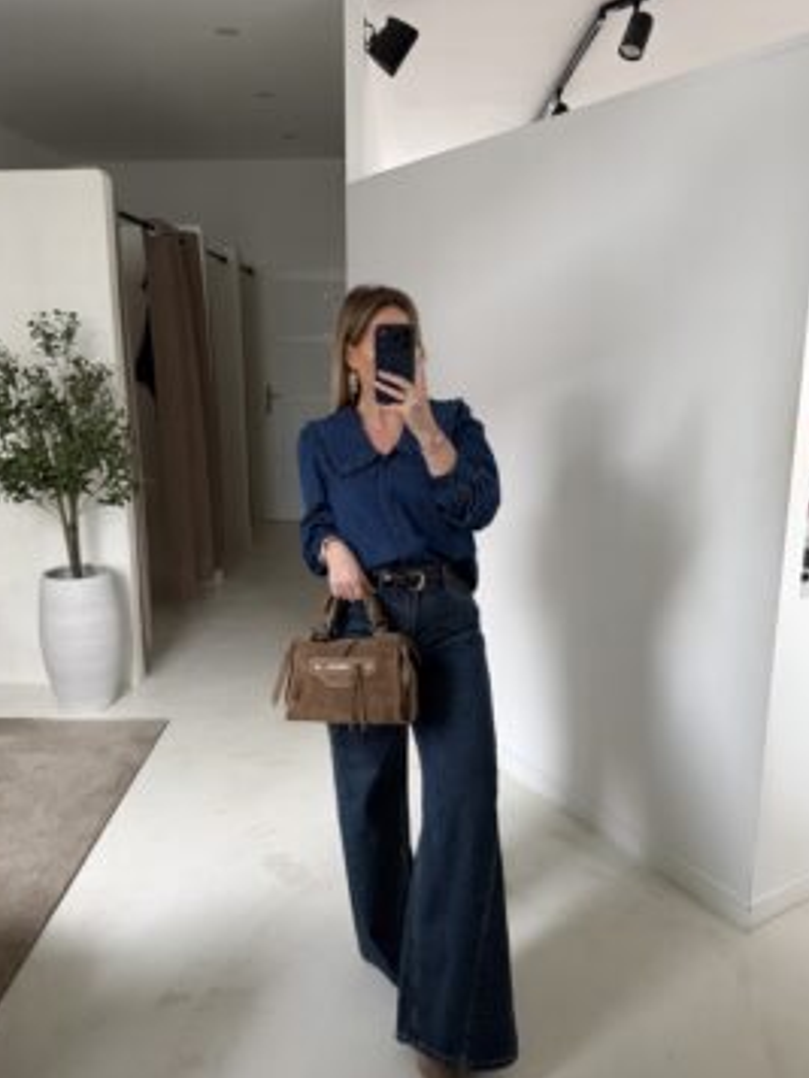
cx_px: 367
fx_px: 841
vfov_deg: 65.3
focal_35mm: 27
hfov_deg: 51.3
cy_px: 527
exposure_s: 1/60
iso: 320
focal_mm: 6.76
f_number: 1.78
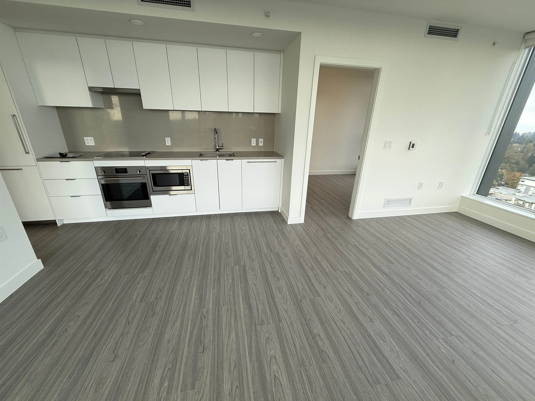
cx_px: 268
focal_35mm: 14
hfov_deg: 102.1
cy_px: 200
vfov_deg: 85.7
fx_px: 216
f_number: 2.2
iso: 50
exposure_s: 1/120
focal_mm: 2.22
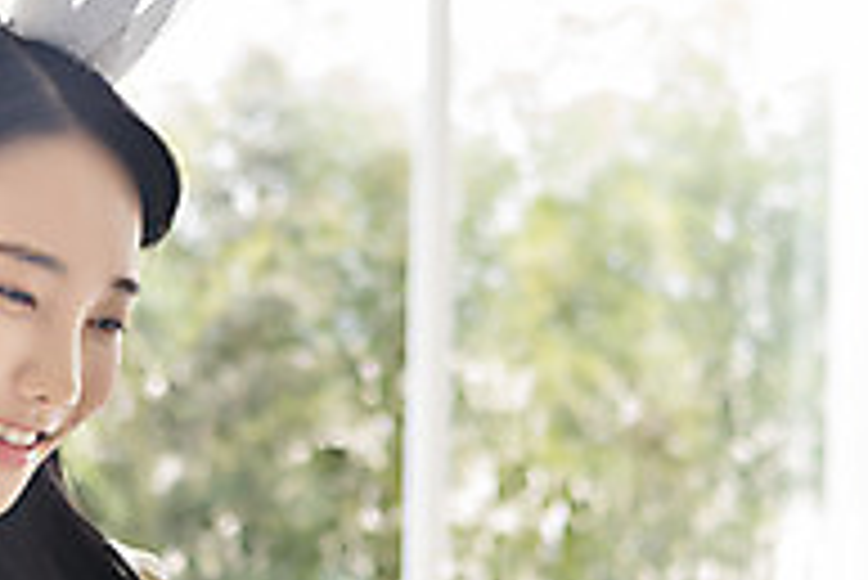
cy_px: 616
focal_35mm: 112
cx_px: 227
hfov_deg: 18.1
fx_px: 2702
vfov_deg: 12.1
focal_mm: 36
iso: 200
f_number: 2.8
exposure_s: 1/100
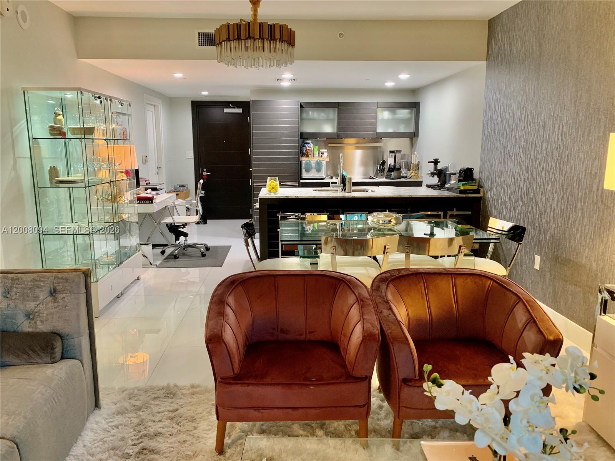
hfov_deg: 67.3
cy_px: 230
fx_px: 462
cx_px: 308
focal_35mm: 26
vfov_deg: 53.1
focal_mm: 4.25
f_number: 1.8
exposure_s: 1/60
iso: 320
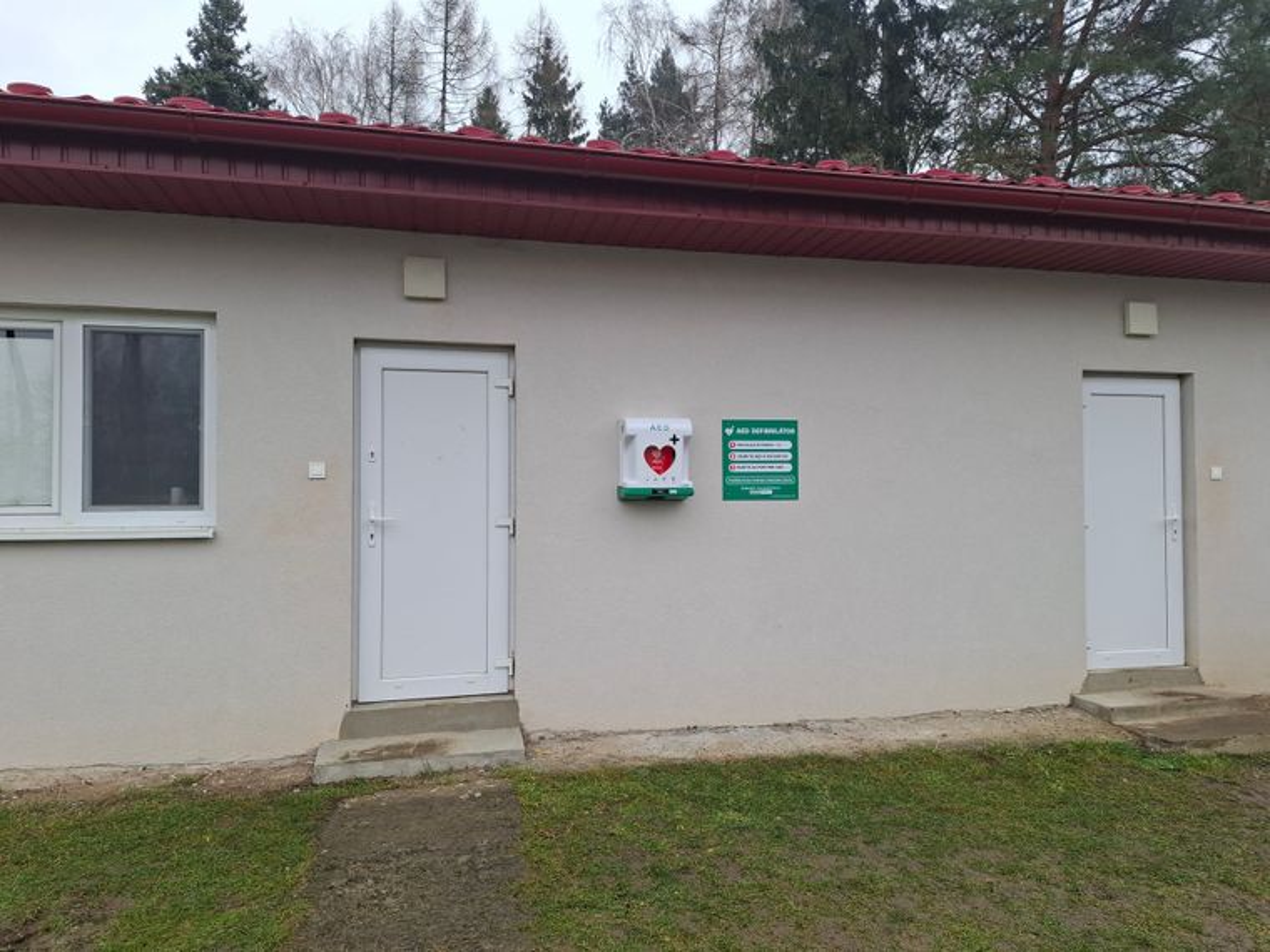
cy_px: 476
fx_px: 844
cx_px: 635
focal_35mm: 23
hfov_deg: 73.9
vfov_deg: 58.9
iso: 50
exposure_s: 1/228
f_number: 1.8
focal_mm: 5.54
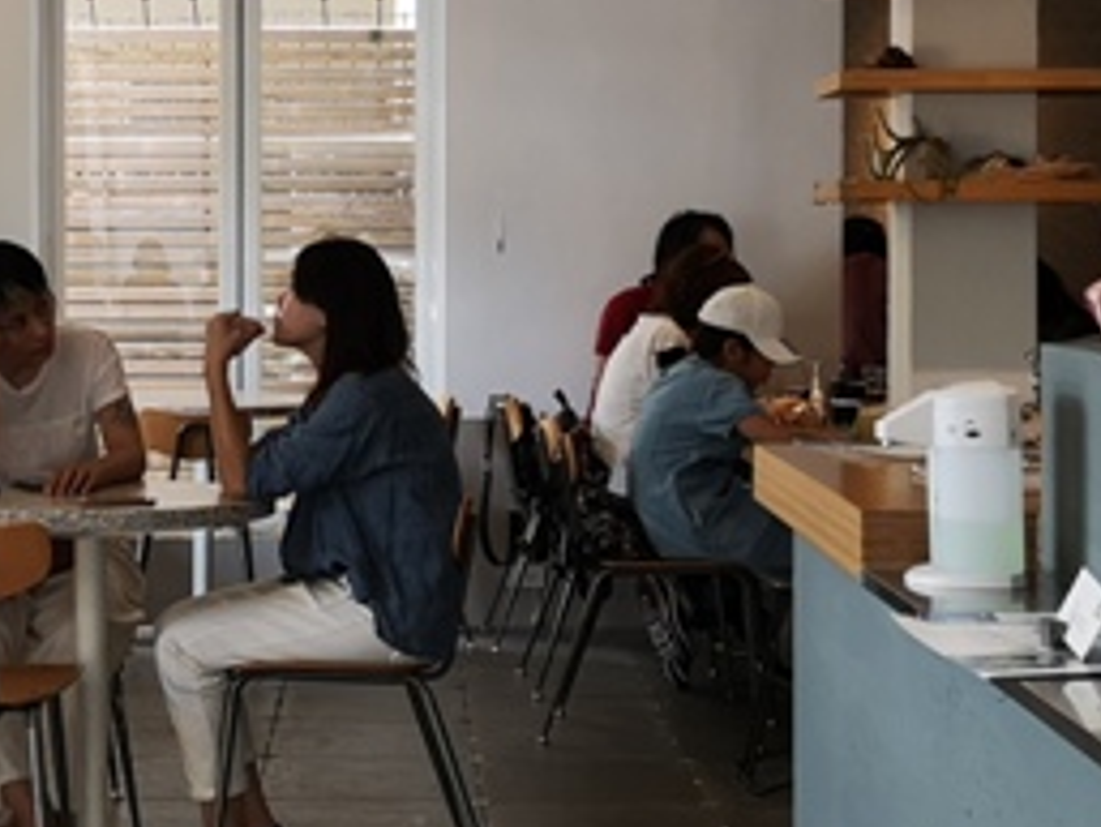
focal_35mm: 84
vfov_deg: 17.5
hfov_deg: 23.1
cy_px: 253
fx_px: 2673
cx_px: 300
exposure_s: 1/120
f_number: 1.8
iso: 100
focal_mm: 3.95
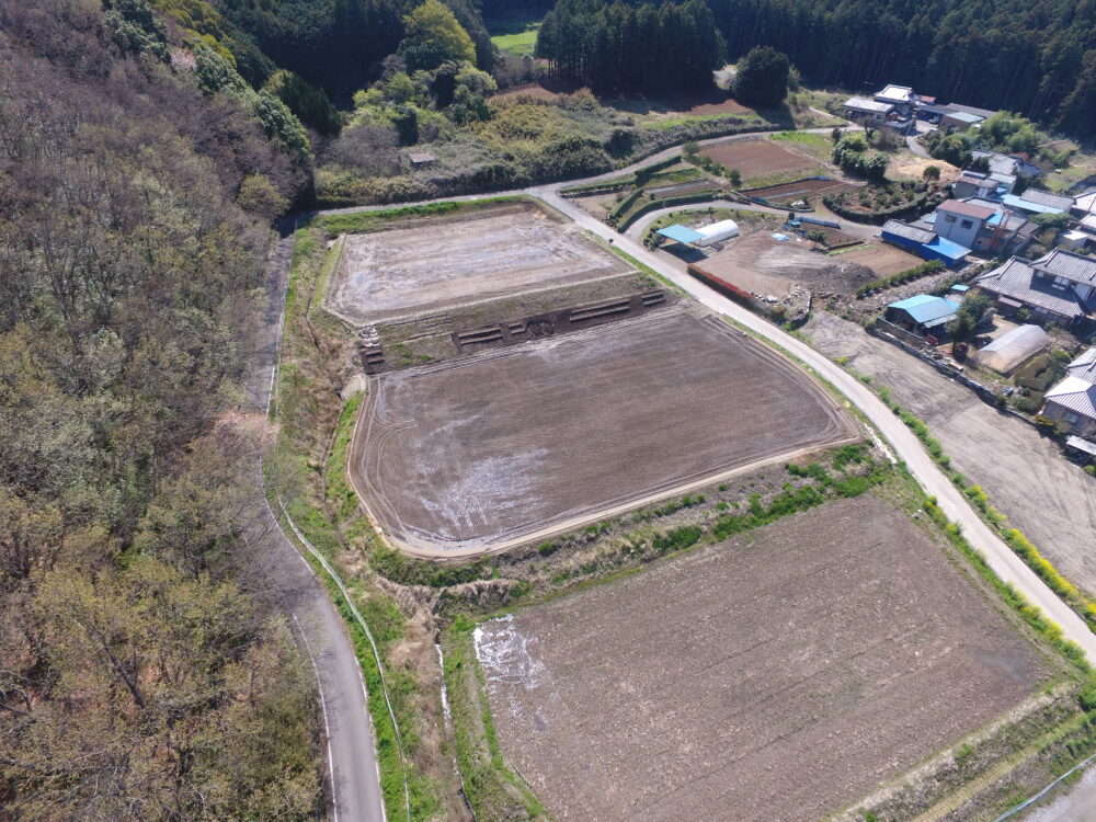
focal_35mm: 20
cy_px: 411
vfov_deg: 66.0
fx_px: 633
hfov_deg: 81.7
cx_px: 548
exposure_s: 1/386
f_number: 2.8
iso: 100
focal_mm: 3.61
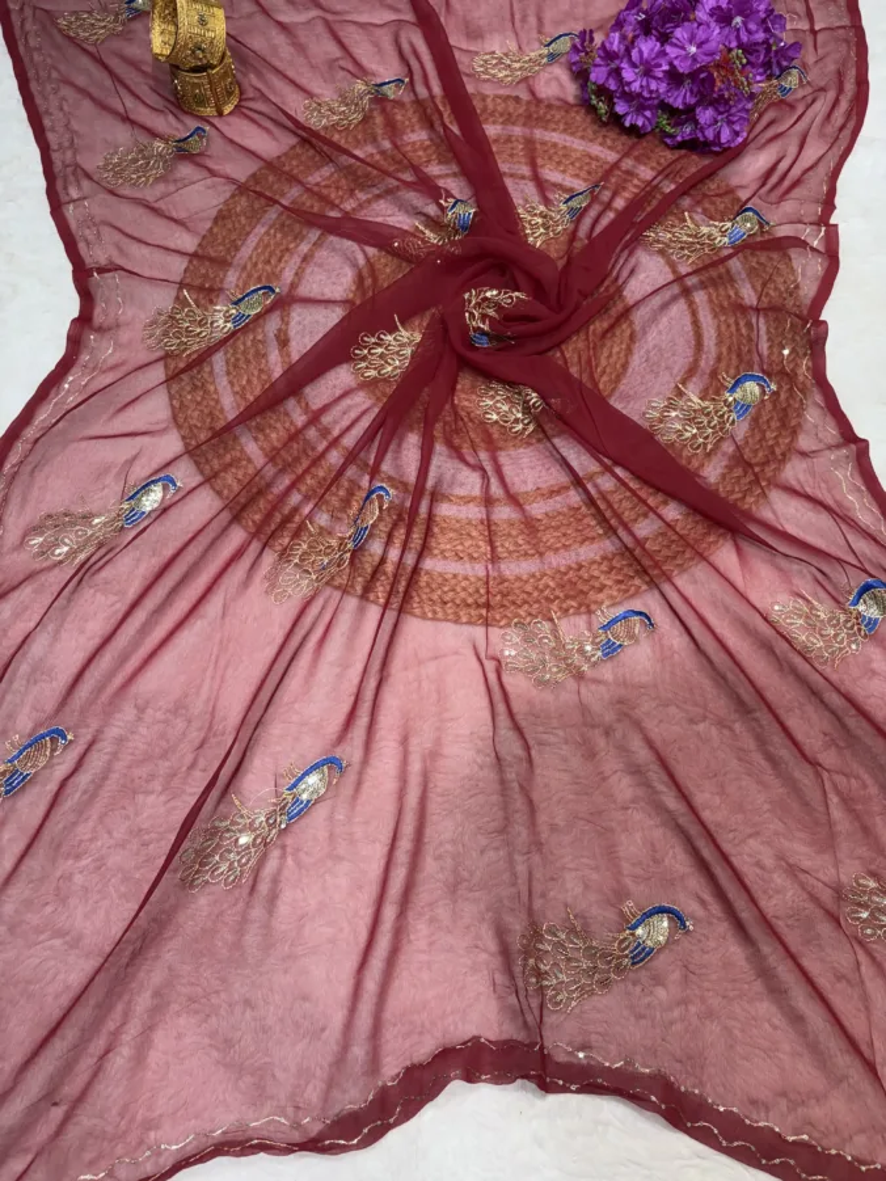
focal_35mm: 26
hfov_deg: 53.1
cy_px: 590
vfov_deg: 67.3
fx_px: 887
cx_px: 443
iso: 32
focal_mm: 5.96
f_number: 1.6
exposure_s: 1/100
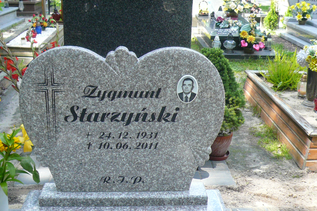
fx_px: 414
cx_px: 159
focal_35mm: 47
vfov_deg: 28.6
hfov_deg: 41.9
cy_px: 110
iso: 100
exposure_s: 1/160
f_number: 2.9
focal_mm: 4.9
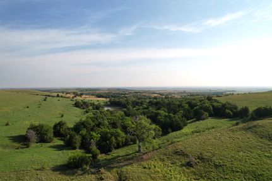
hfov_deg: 78.6
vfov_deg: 57.2
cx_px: 136
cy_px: 90
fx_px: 166
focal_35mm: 22
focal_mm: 8.38
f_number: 2.8
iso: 100
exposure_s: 1/160
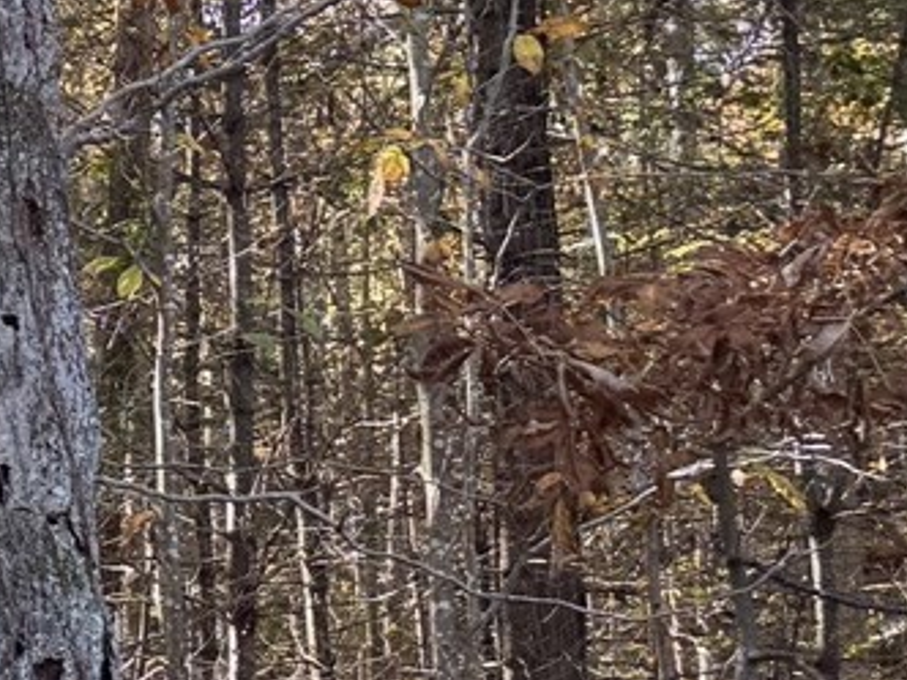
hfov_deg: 12.3
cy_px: 330
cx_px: -697
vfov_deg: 10.0
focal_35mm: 148
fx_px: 3878
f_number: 1.78
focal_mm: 6.76
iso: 64
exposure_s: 1/121
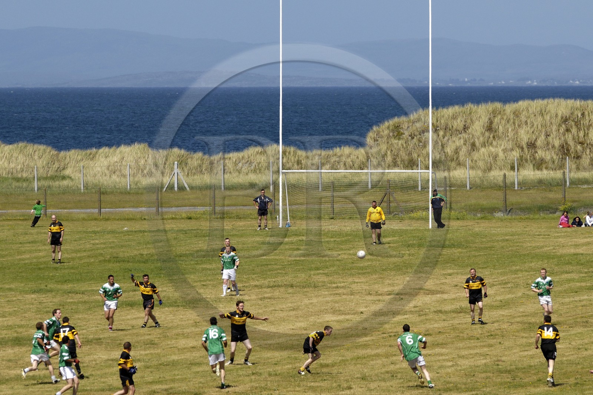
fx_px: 4446
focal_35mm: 270
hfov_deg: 7.6
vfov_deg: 5.1
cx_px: 296
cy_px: 198
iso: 100
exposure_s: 1/800
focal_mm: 180
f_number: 6
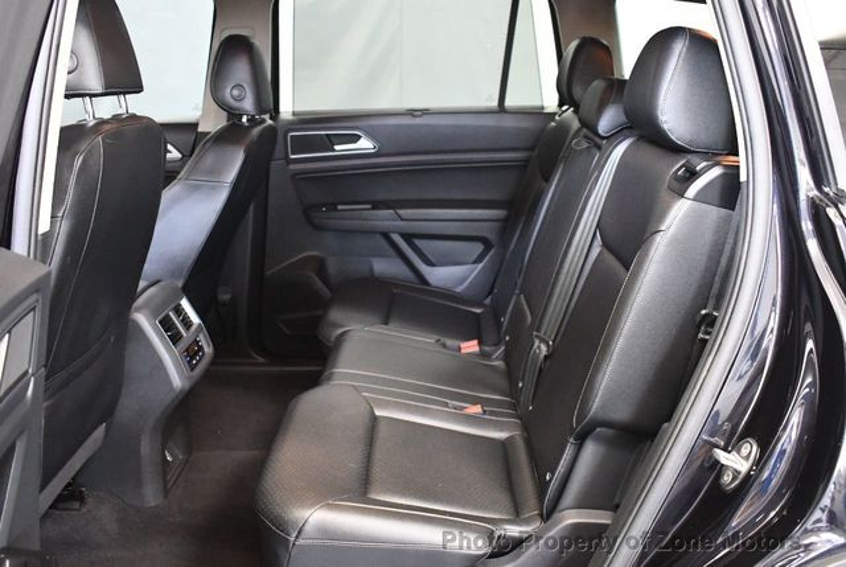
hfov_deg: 53.1
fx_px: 847
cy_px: 284
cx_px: 423
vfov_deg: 37.0
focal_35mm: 36
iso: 5000
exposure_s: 1/60
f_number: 3.5
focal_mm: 18
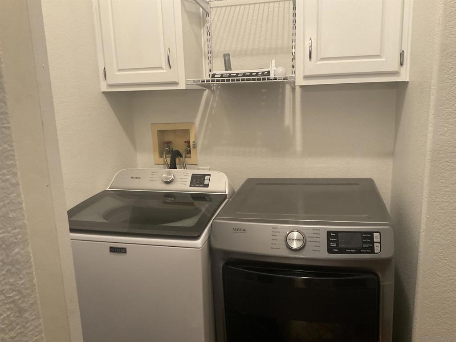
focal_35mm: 29
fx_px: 382
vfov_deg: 48.2
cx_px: 228
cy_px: 171
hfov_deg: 61.7
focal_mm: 3
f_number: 1.8
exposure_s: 1/60
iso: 160
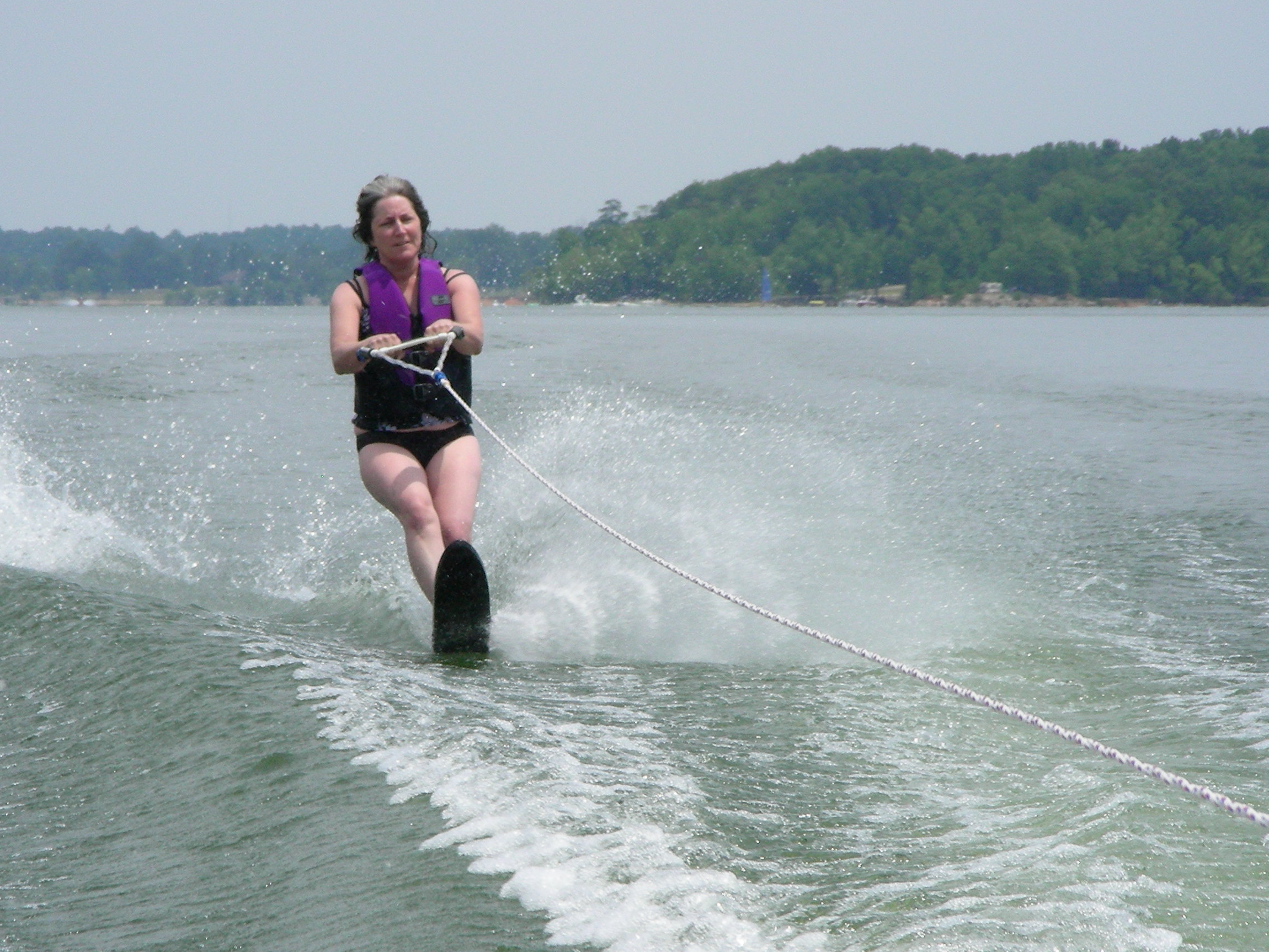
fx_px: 8798
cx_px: 562
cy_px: 547
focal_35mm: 240
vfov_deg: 6.2
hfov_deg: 8.2
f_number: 5.6
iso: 50
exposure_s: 1/513
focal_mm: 32.7
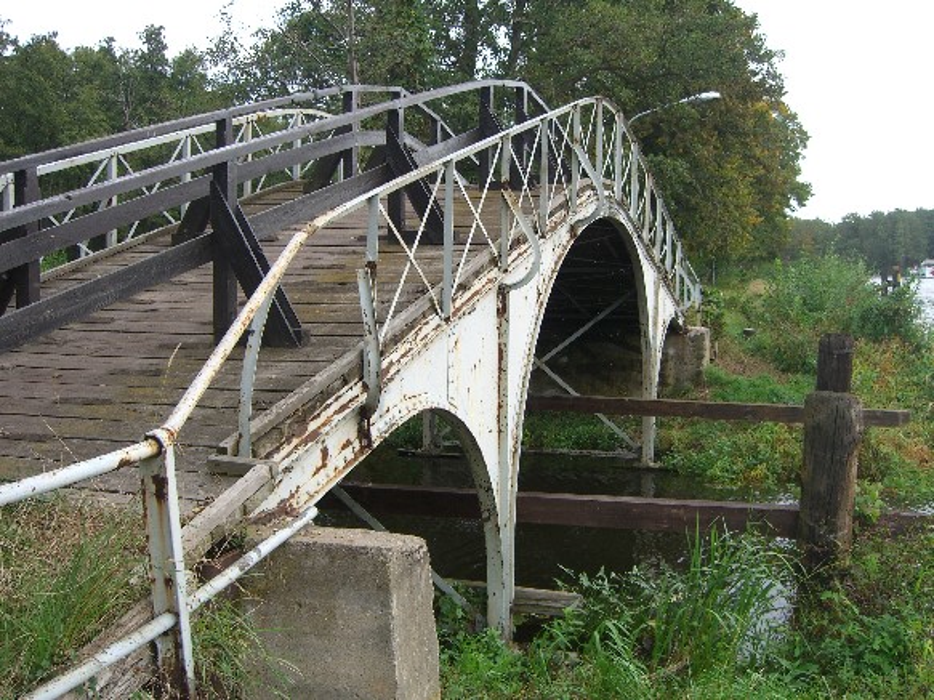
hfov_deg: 49.0
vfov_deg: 37.7
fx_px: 1025
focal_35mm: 38
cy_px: 350
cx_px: 467
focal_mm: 7.9
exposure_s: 1/200
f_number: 2.8
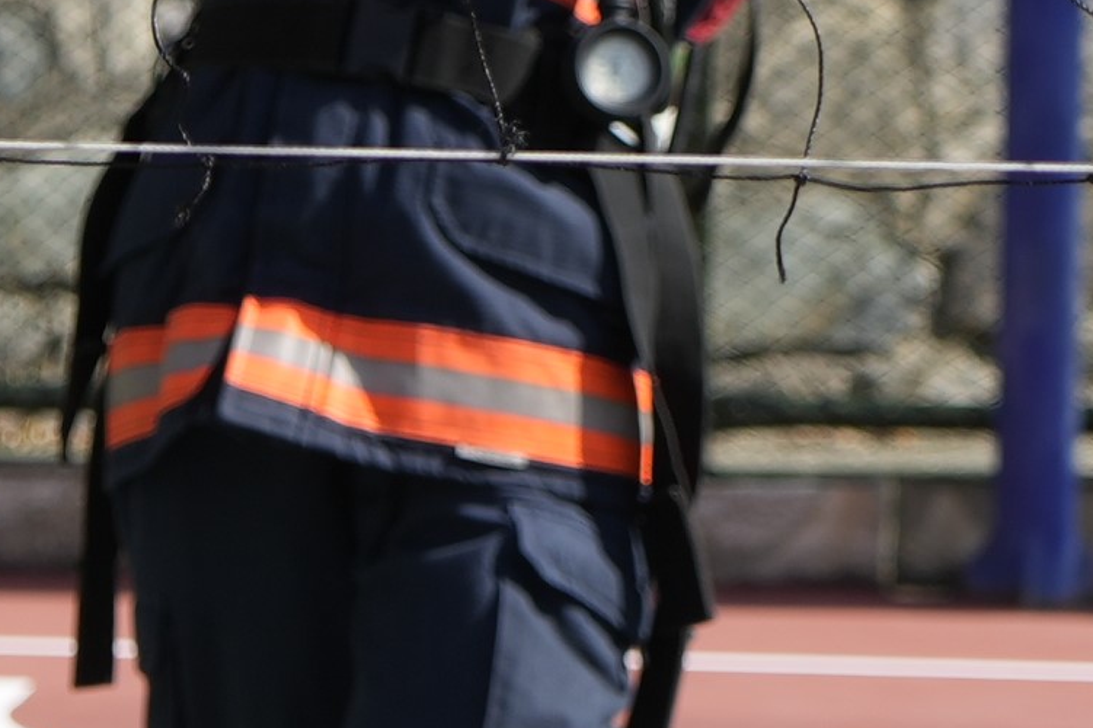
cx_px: -180
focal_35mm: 399
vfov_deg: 3.4
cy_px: -214
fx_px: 12108
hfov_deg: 5.2
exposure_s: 1/750
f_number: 4.5
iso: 100
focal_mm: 65
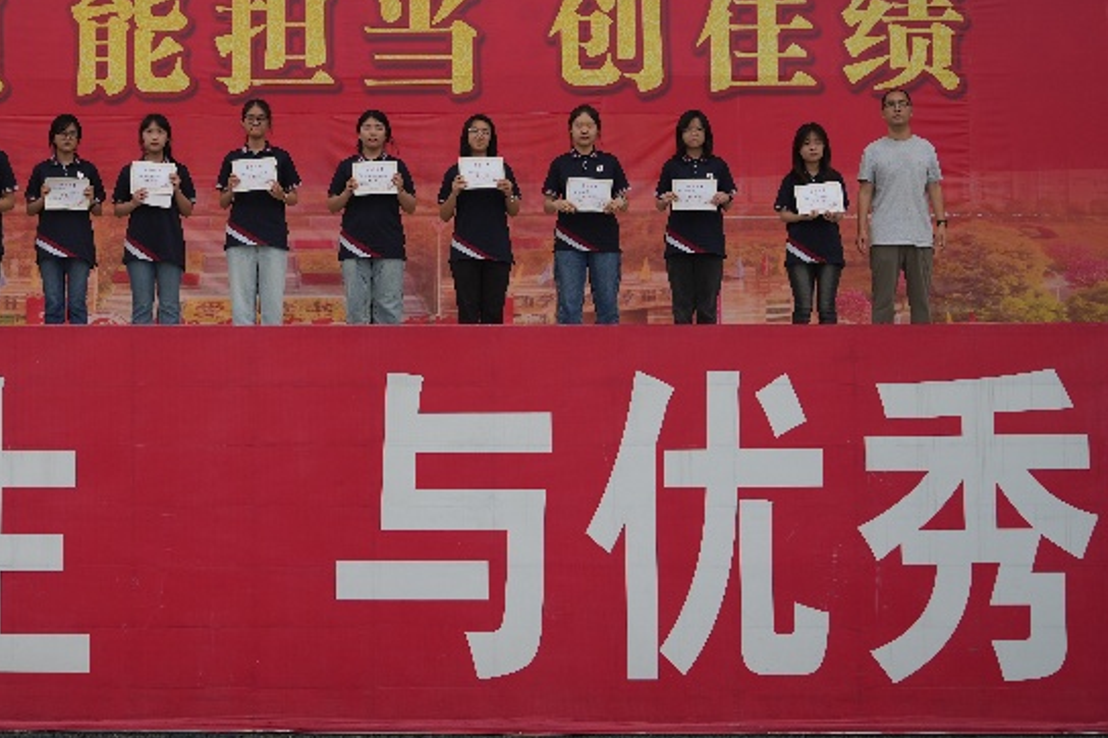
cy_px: 221
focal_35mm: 78
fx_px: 2399
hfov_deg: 25.8
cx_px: 326
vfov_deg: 17.4
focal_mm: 53
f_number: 4.5
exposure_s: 1/250
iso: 100
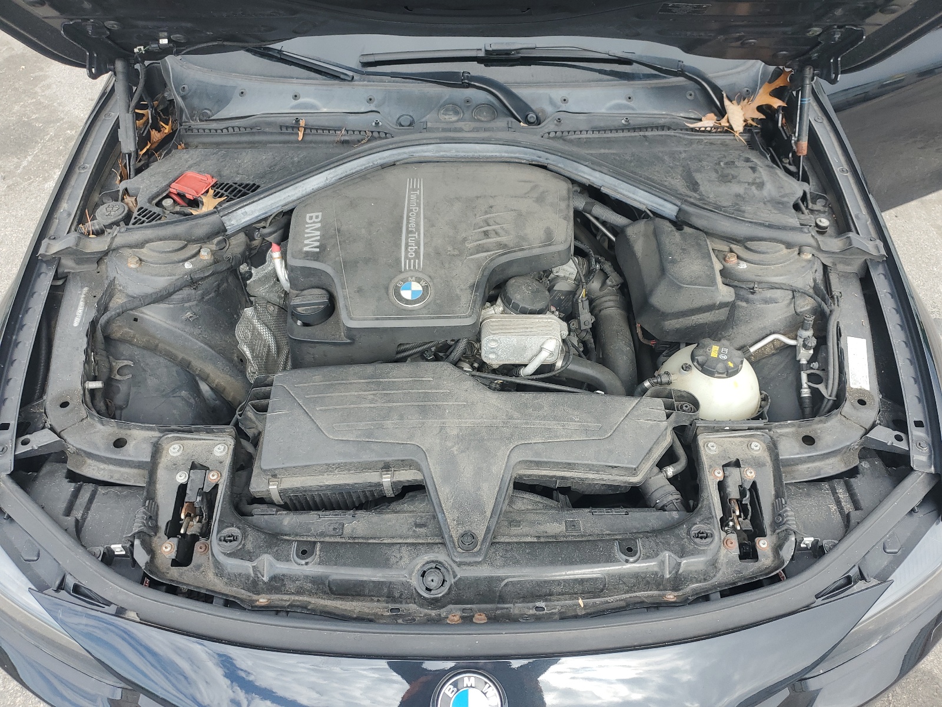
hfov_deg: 67.3
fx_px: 708
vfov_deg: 53.1
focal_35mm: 26
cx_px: 471
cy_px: 354
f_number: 1.5
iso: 50
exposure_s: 1/476
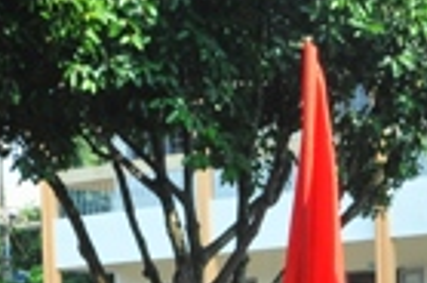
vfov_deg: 7.9
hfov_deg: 12.4
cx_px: 184
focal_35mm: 166
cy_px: 561
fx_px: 1964
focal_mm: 24
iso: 800
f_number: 8
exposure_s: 1/250
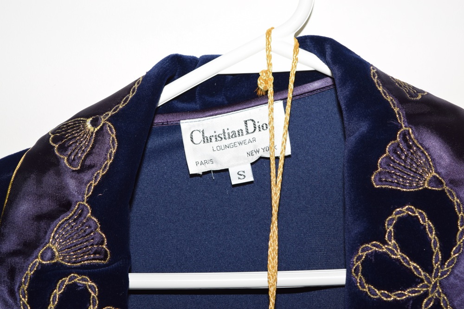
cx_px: 232
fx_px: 1063
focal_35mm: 82
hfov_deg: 24.6
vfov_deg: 16.6
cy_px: 154
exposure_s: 1/100
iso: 100
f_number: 5.6
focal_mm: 55
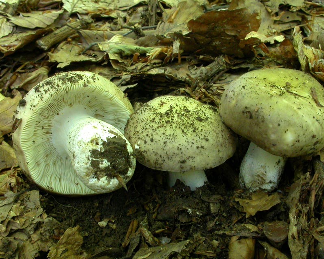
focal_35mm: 46
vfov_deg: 32.7
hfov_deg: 40.3
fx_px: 441
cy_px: 130
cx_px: 173
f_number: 7.8
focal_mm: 9.1
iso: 200
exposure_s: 1/4
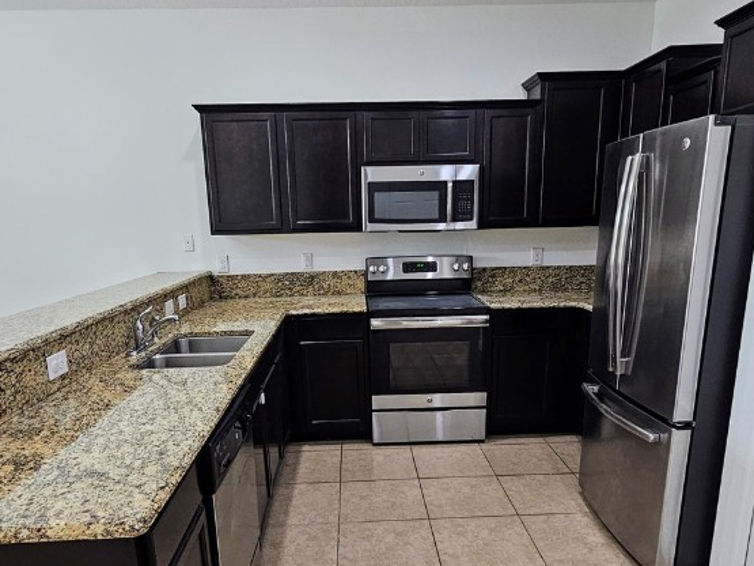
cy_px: 362
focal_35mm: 24
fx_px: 523
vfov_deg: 56.0
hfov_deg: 71.6
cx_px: 375
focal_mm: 2.2
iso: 250
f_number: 2.2
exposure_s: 1/60
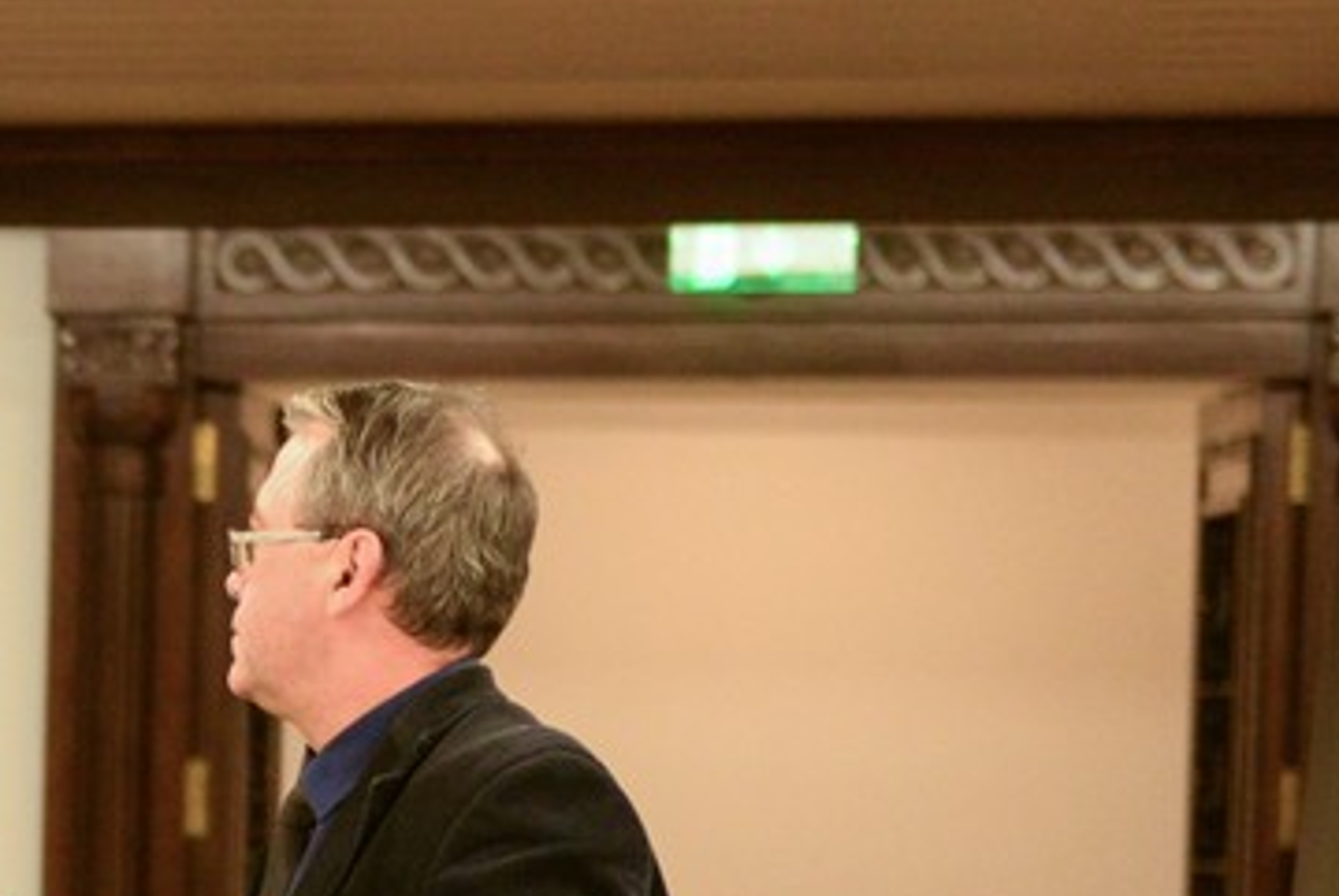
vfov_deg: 5.7
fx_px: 8900
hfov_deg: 8.3
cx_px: -1025
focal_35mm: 239
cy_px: 1301
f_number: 2.8
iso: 2000
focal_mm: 60
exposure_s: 1/200
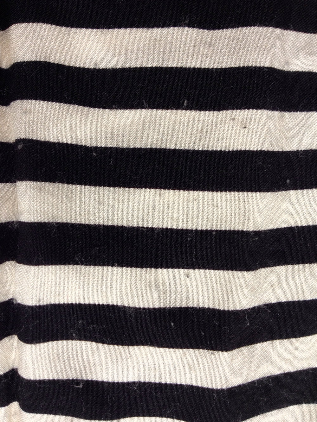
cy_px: 211
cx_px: 158
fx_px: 427
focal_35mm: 35
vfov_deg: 52.6
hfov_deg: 40.7
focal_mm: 4.28
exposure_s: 1/30
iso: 50
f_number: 2.4
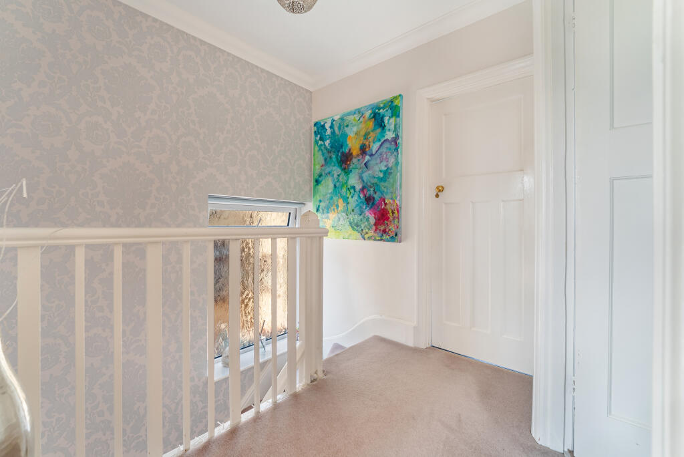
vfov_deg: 81.3
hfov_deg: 104.2
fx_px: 266
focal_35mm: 14
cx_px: 342
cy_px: 228
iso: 320
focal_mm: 14
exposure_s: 1/800
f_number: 6.3
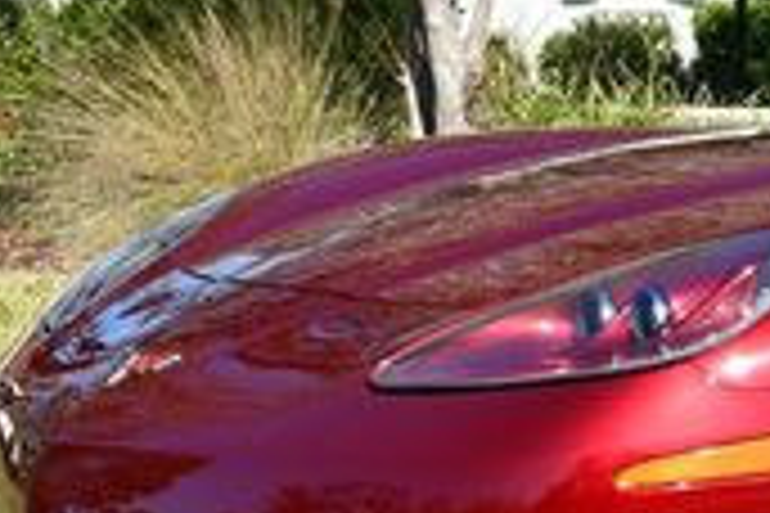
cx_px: 1333
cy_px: 40
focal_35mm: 165
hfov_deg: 11.6
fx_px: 3529
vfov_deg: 8.3
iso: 100
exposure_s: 1/250
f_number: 8
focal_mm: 22
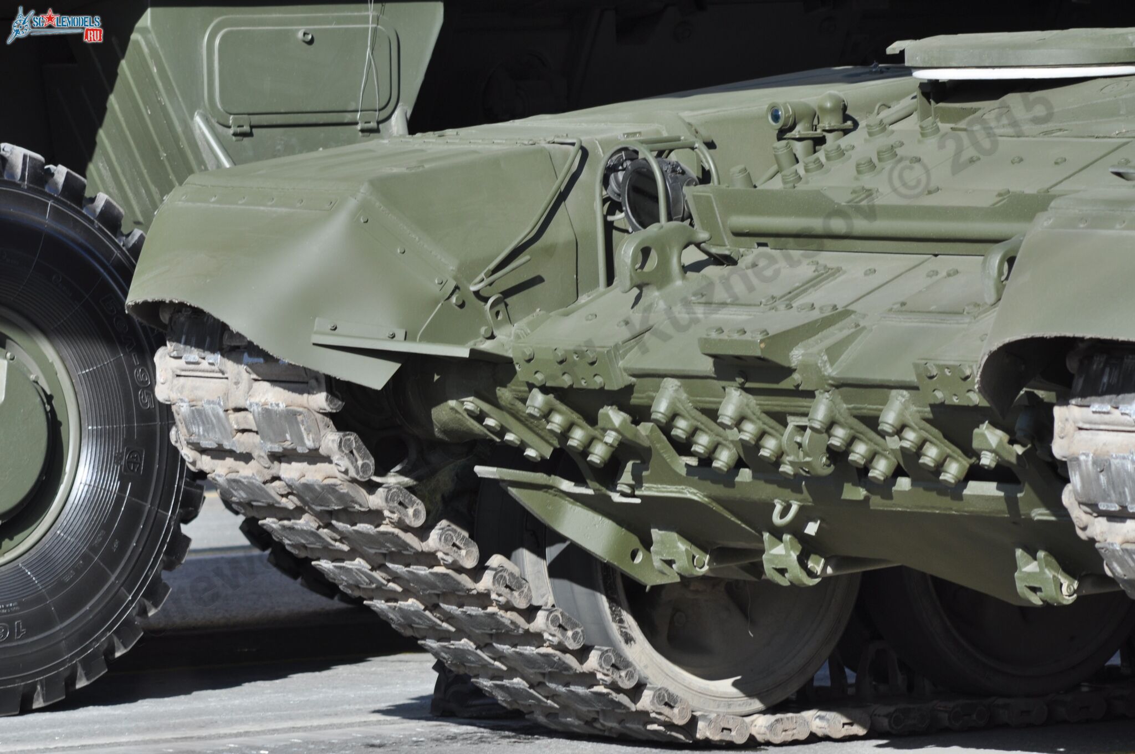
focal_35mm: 315
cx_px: 568
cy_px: 377
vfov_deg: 4.4
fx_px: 9919
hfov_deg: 6.5
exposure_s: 1/320
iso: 200
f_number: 8
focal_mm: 210
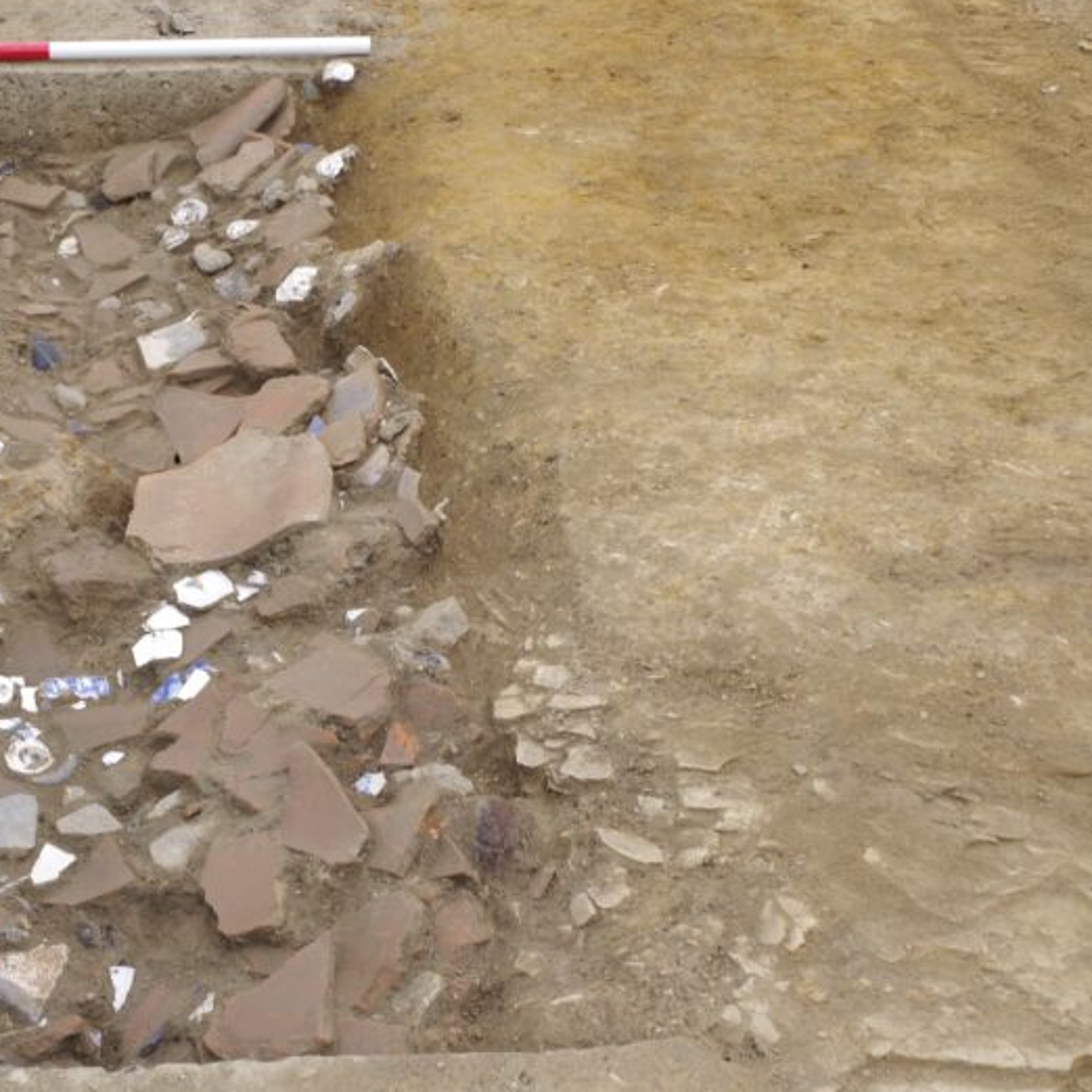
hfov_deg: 27.7
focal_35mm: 60
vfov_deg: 28.6
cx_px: 136
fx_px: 2141
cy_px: 522
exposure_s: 1/100
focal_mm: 24
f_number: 5.6
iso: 100
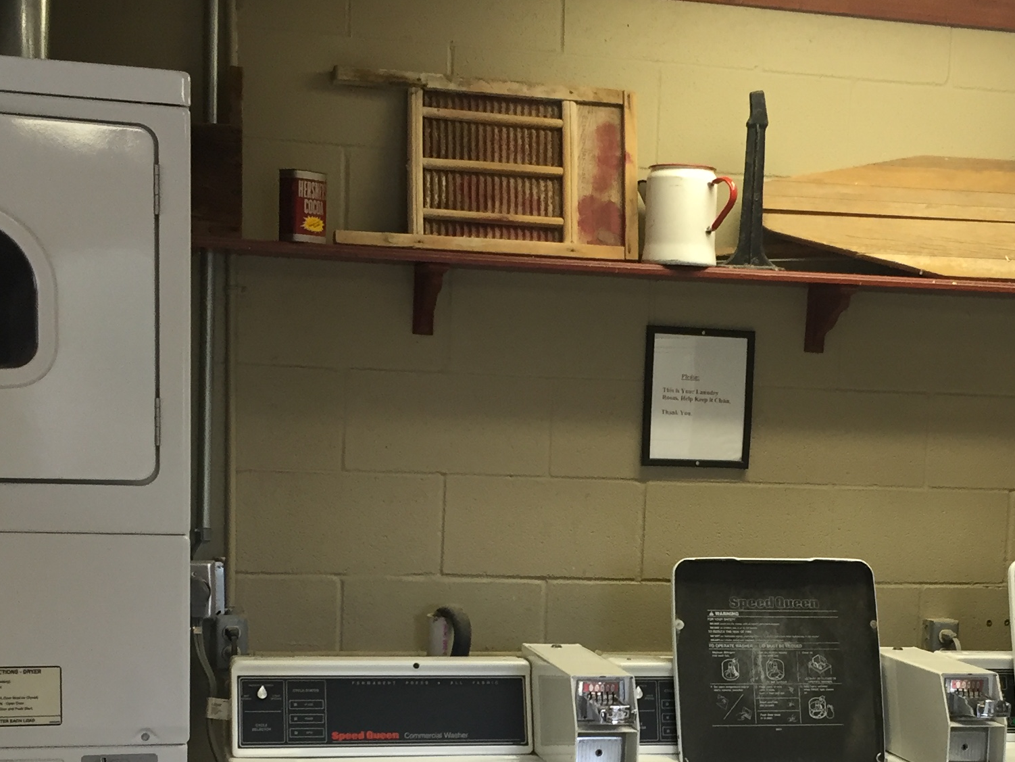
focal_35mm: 63
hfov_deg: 30.6
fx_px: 1848
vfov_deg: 22.8
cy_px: 653
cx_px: 633
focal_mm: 4.15
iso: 64
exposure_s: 1/30
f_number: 2.2
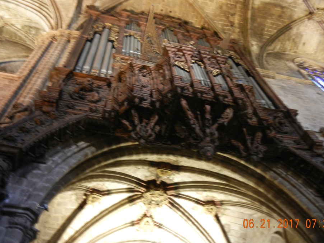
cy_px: 115
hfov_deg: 53.9
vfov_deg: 41.8
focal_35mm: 34
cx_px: 172
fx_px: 318
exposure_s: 1/2.1
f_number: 3.5
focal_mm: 5.4
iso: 400
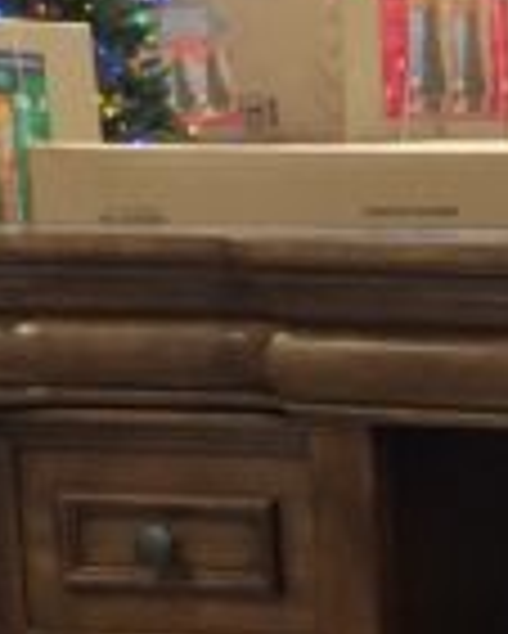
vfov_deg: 12.1
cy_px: 868
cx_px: 1034
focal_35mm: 154
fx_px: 2891
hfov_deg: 9.4
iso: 100
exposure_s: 1/30
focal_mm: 4.15
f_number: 2.2
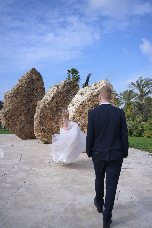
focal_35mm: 30
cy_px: 114
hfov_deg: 44.3
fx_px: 187
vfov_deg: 62.8
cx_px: 76
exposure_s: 1/2000
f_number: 3.5
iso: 125
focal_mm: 29.5
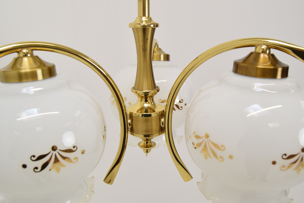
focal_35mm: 36
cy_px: 102
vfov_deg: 36.9
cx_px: 152
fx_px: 304
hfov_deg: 53.1
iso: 1600
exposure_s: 1/250
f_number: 8
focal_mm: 24
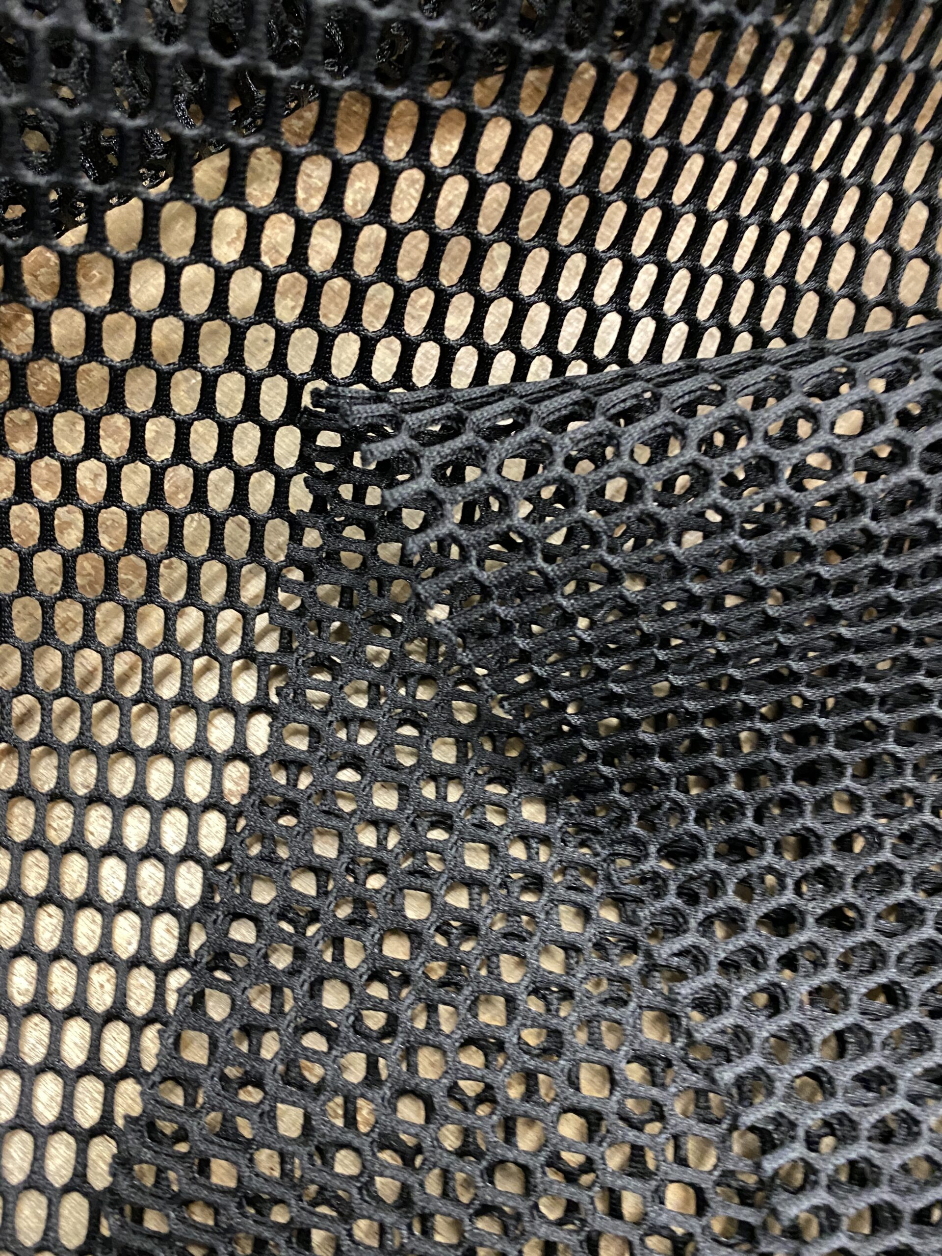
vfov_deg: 67.3
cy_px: 628
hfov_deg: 53.1
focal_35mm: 26
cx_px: 471
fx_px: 943
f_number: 1.8
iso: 500
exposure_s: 1/25
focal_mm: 4.25
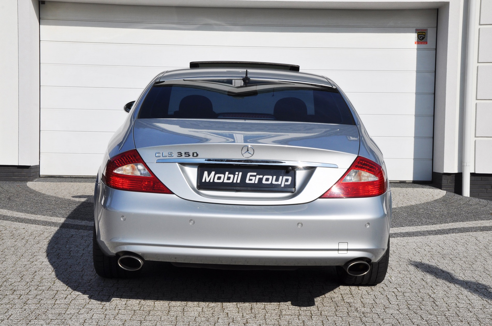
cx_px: 246
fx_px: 819
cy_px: 163
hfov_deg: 33.4
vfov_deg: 22.6
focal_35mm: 60
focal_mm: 40
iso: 250
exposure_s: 1/320
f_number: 18
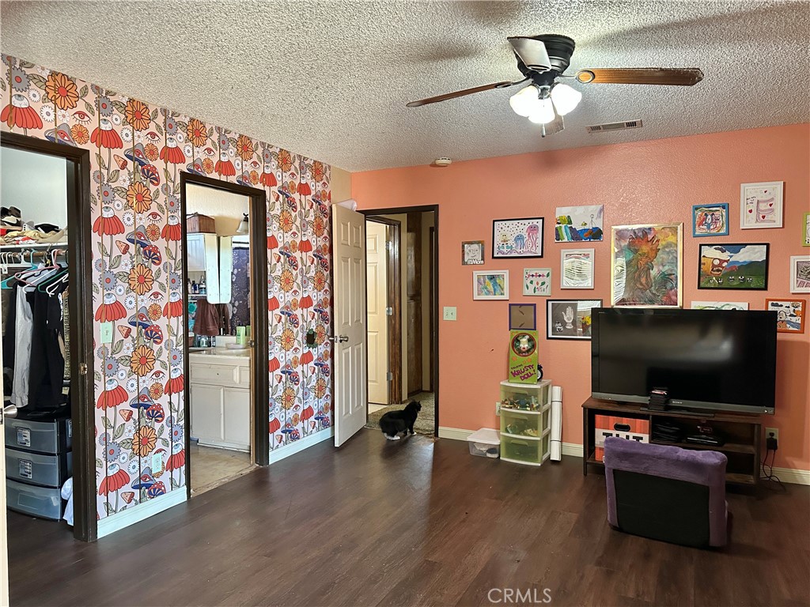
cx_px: 405
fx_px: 562
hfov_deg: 71.6
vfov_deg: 56.8
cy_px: 304
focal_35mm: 24
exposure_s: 1/60
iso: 500
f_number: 1.78
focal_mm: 6.86
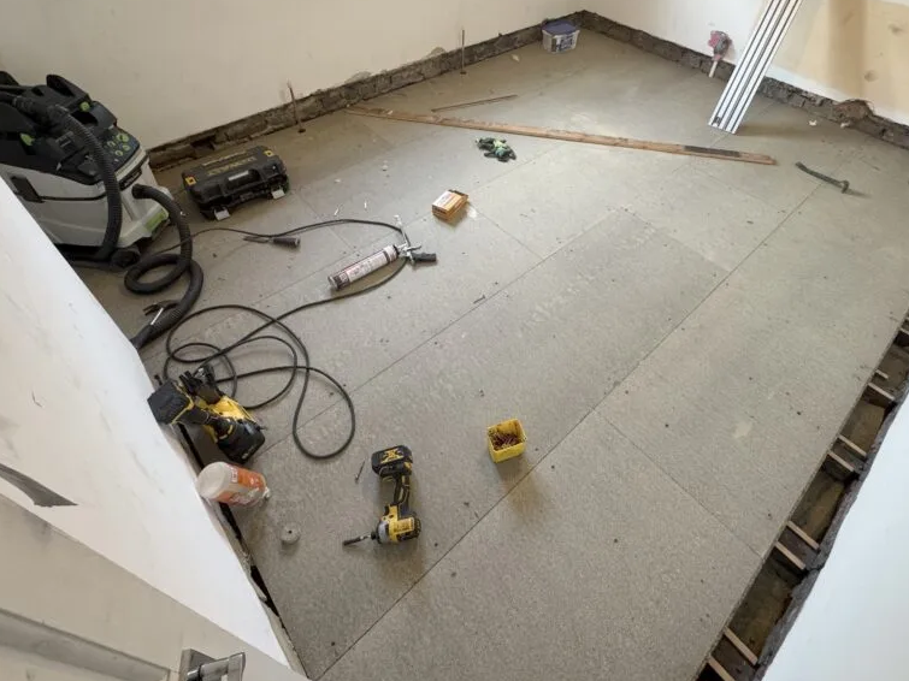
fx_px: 499
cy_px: 232
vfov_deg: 67.0
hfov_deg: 84.5
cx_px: 489
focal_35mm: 19
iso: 250
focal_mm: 2.22
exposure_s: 1/100
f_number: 2.2
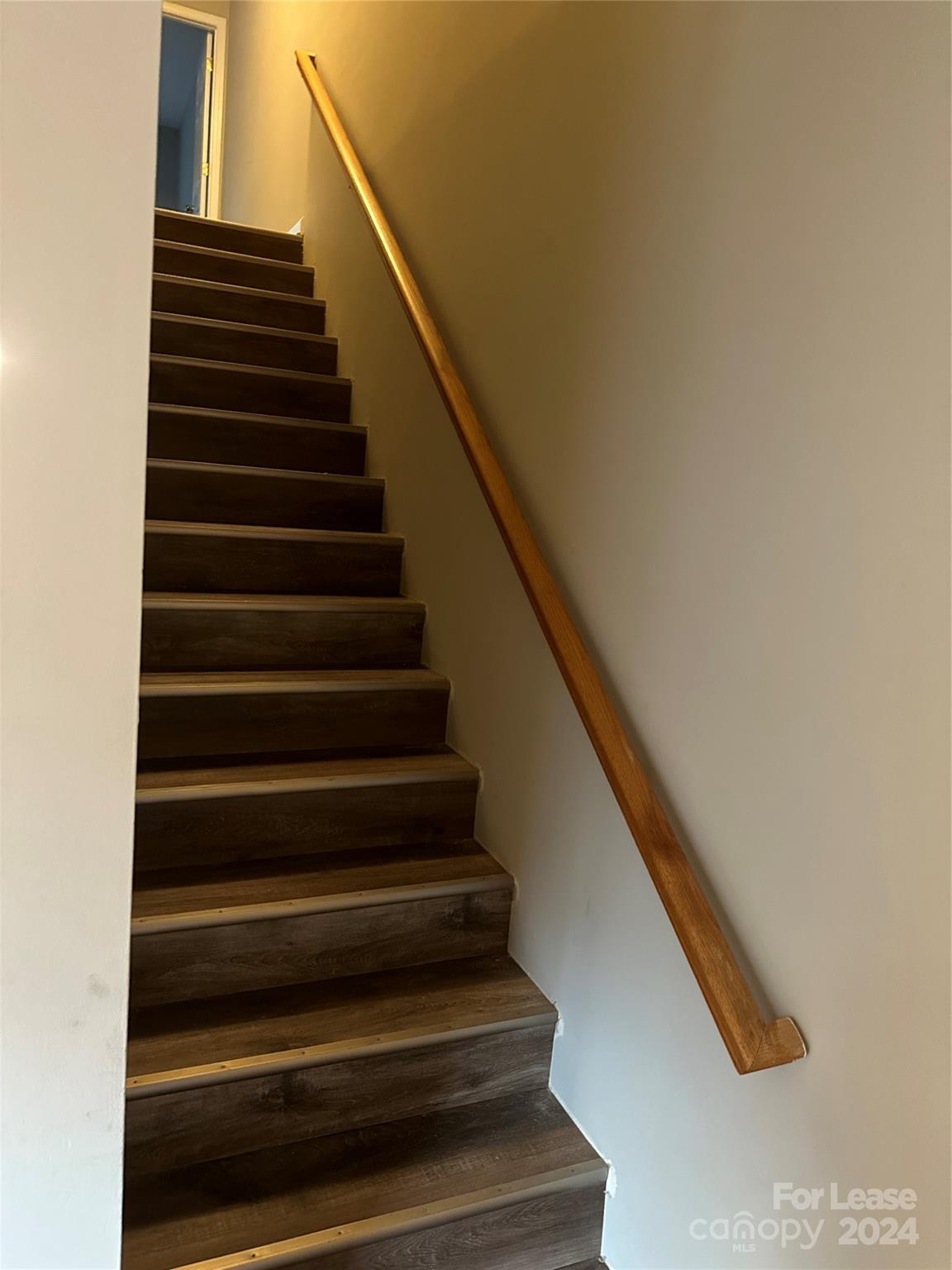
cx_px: 476
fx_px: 880
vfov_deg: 71.6
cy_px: 635
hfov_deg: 56.8
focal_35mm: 24
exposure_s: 1/30
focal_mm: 6.86
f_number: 1.78
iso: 1000
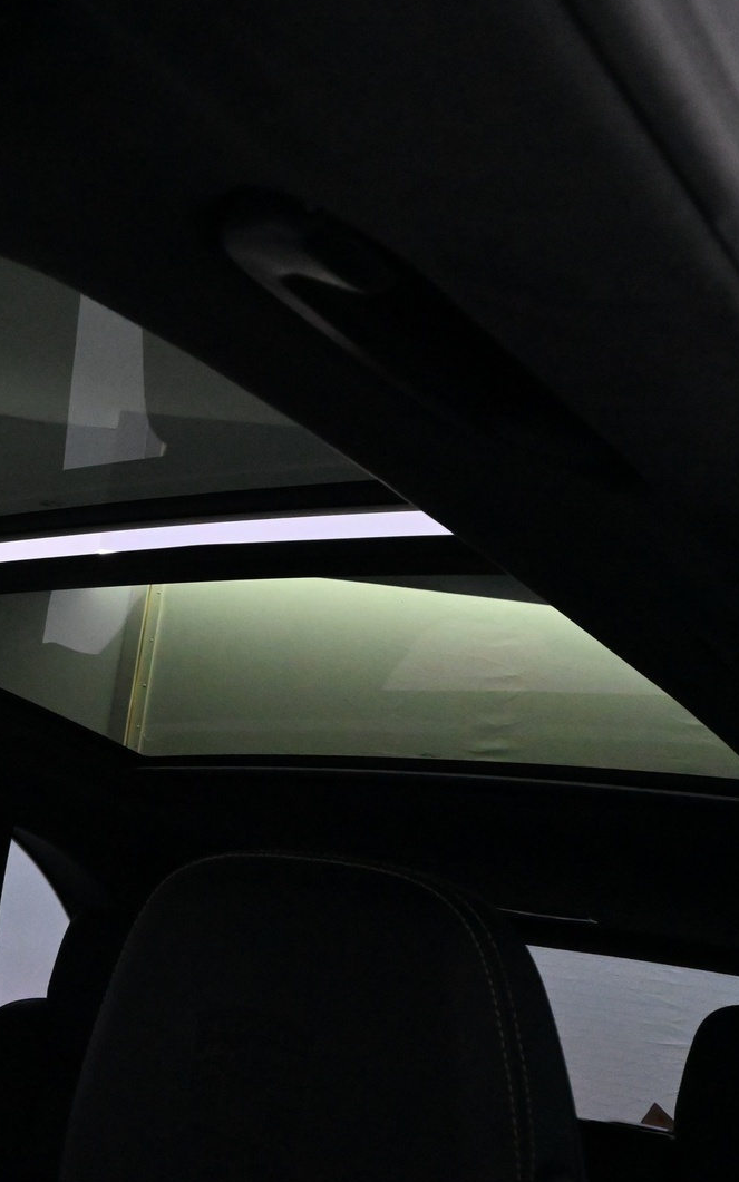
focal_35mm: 42
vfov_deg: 47.2
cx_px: -30
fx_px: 1354
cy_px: 594
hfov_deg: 28.3
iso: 8000
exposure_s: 1/125
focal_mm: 18
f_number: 7.1
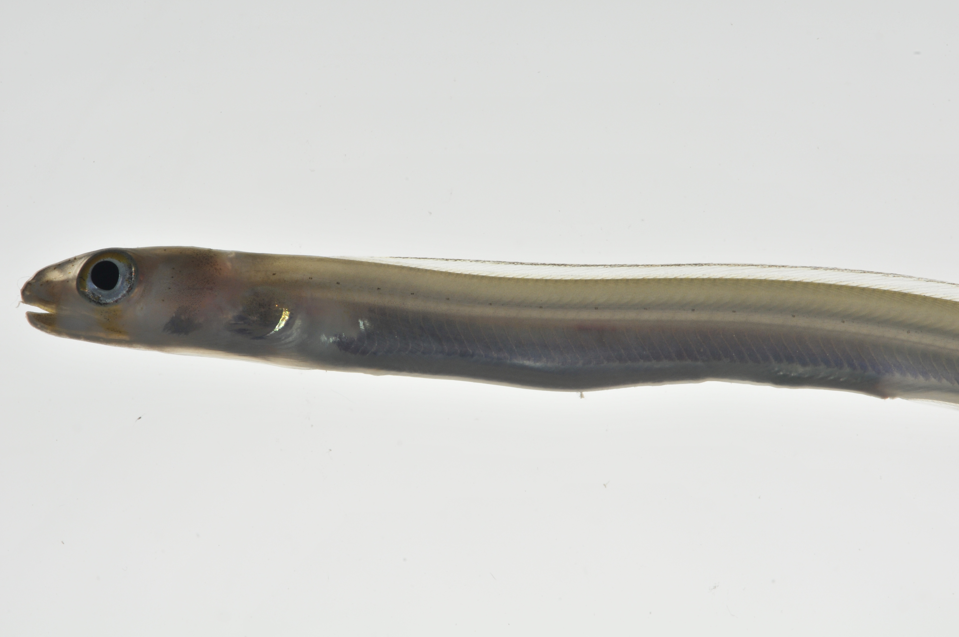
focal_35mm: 158
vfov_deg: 8.7
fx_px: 4190
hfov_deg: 13.1
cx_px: 480
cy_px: 318
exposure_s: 1/60
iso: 200
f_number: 25
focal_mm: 105
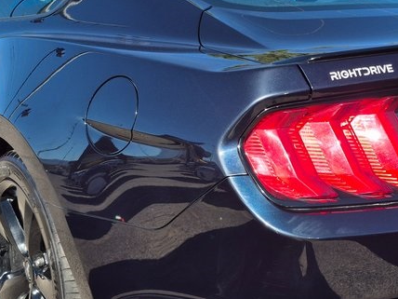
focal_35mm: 55
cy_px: 176
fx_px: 632
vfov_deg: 26.5
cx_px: 259
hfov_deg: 34.7
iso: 25
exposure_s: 1/1252
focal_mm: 5.4
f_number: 1.8
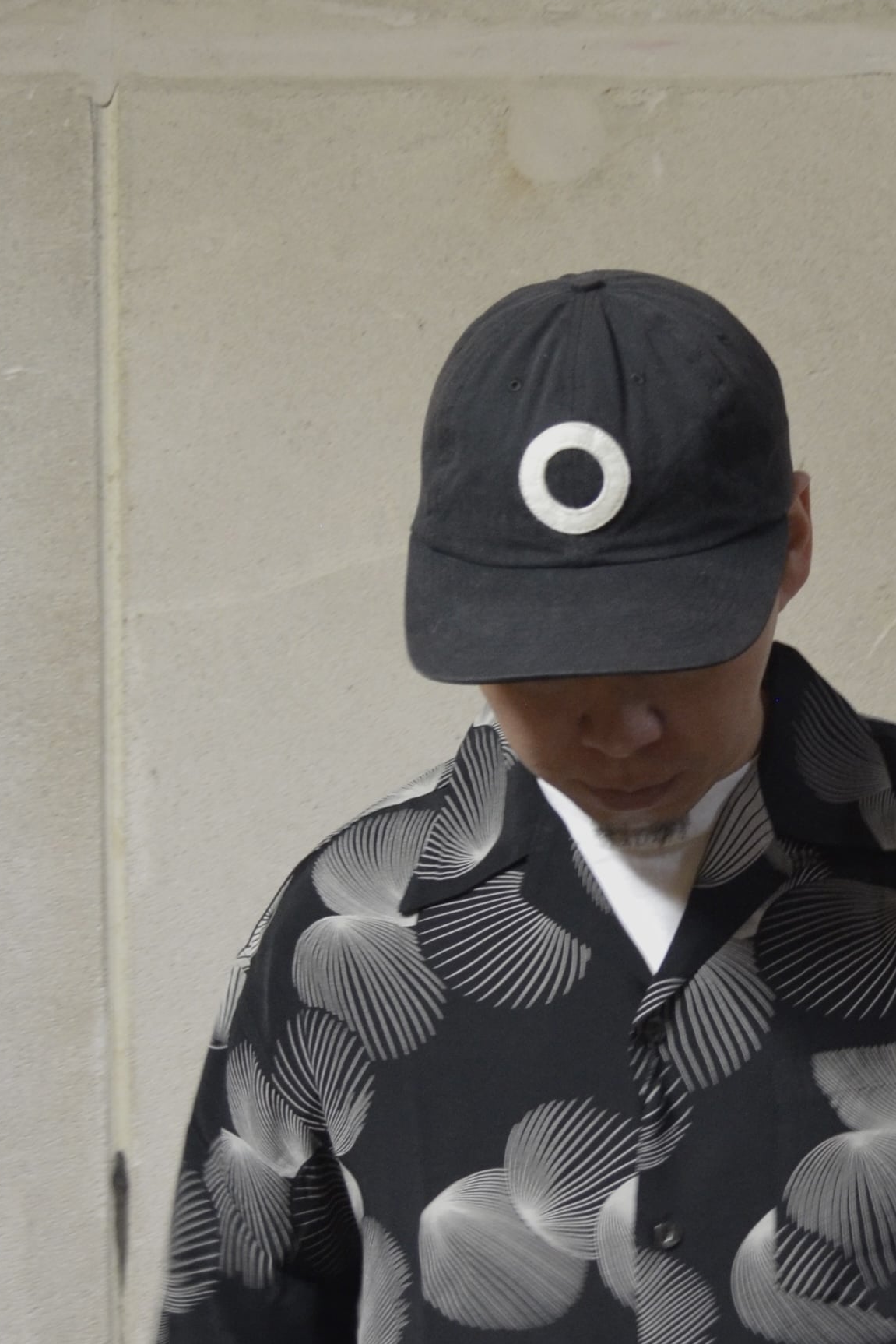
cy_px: 846
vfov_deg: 21.6
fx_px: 3508
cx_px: 798
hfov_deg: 14.4
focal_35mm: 94
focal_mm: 22
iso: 800
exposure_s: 1/8
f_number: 3.8
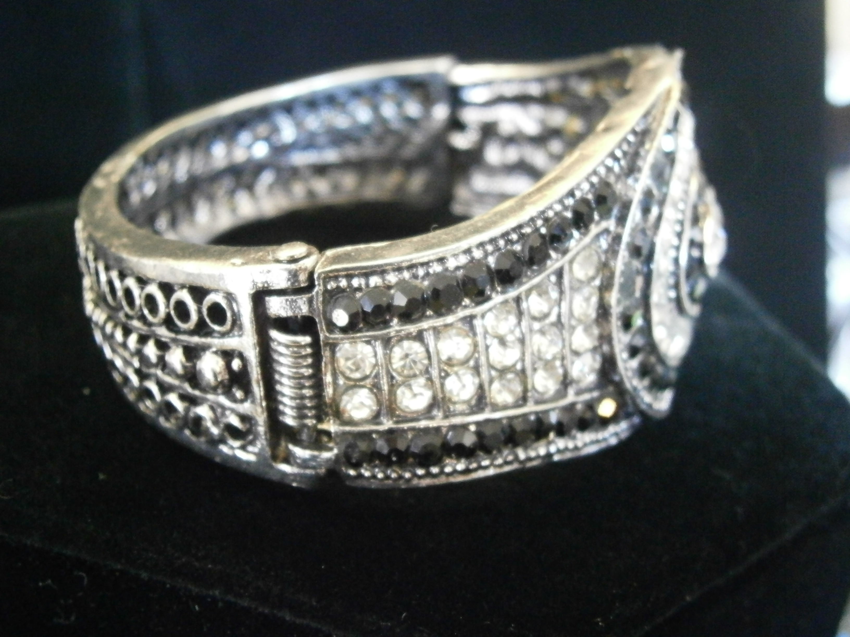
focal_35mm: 47
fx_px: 1154
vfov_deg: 30.9
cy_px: 318
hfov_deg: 40.4
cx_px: 425
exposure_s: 1/20
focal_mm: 8.3
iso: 800
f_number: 3.4
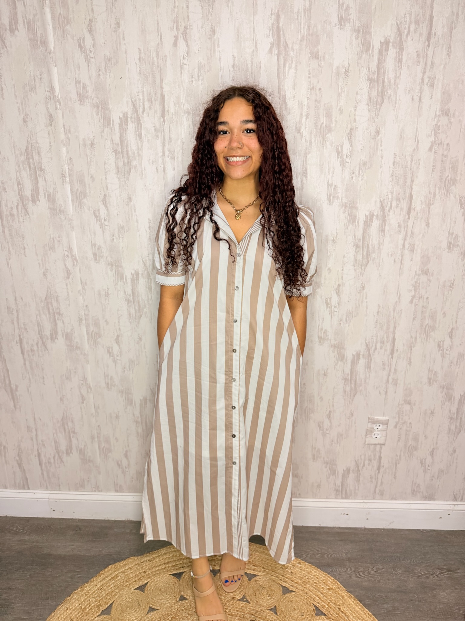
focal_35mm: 24
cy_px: 310
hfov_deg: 56.8
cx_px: 232
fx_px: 430
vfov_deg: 71.6
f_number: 1.78
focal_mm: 6.76
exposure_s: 1/120
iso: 200
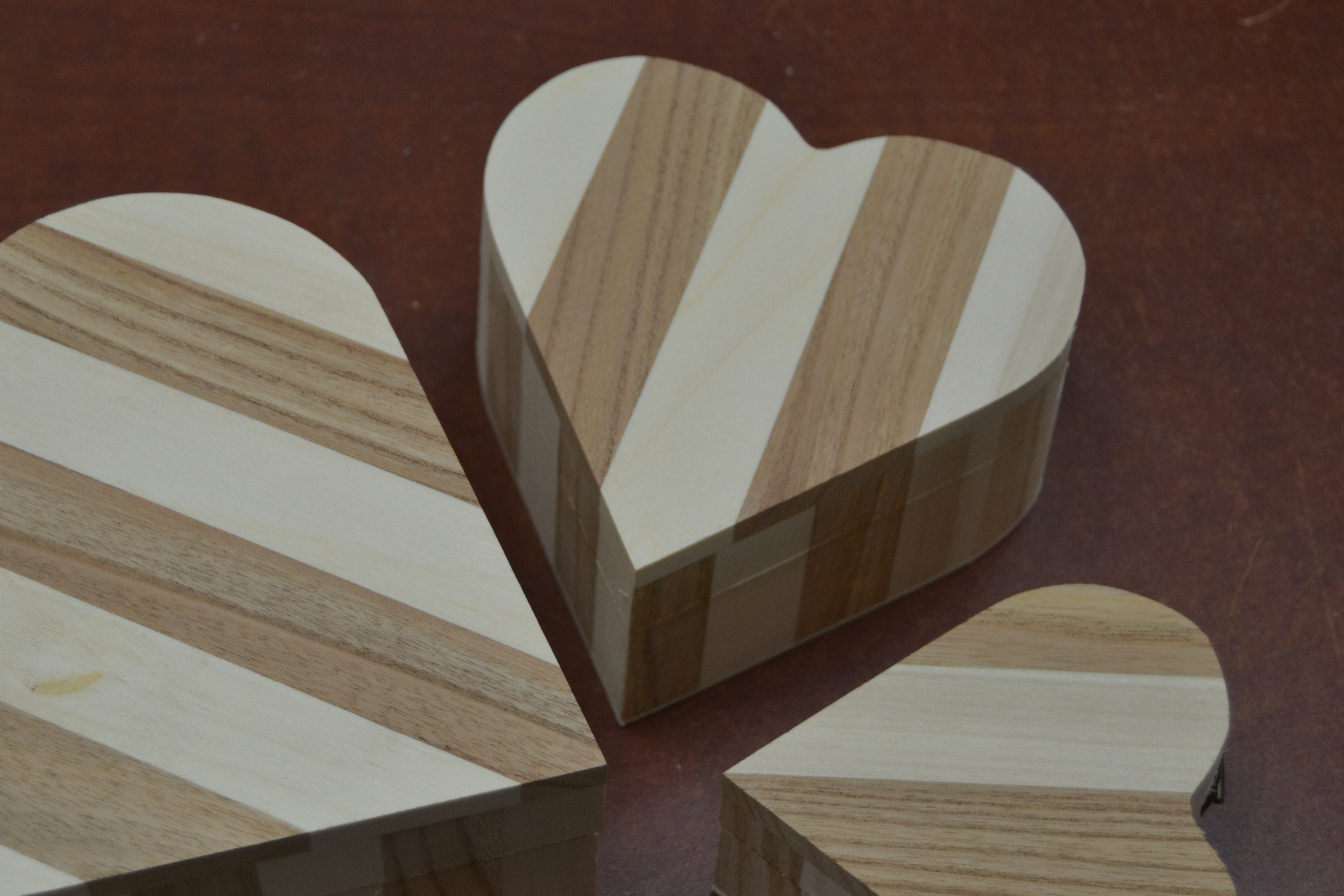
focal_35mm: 77
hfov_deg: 26.2
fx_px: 2874
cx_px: 519
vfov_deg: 17.7
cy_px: 578
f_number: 4.8
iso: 450
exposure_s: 1/60
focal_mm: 38
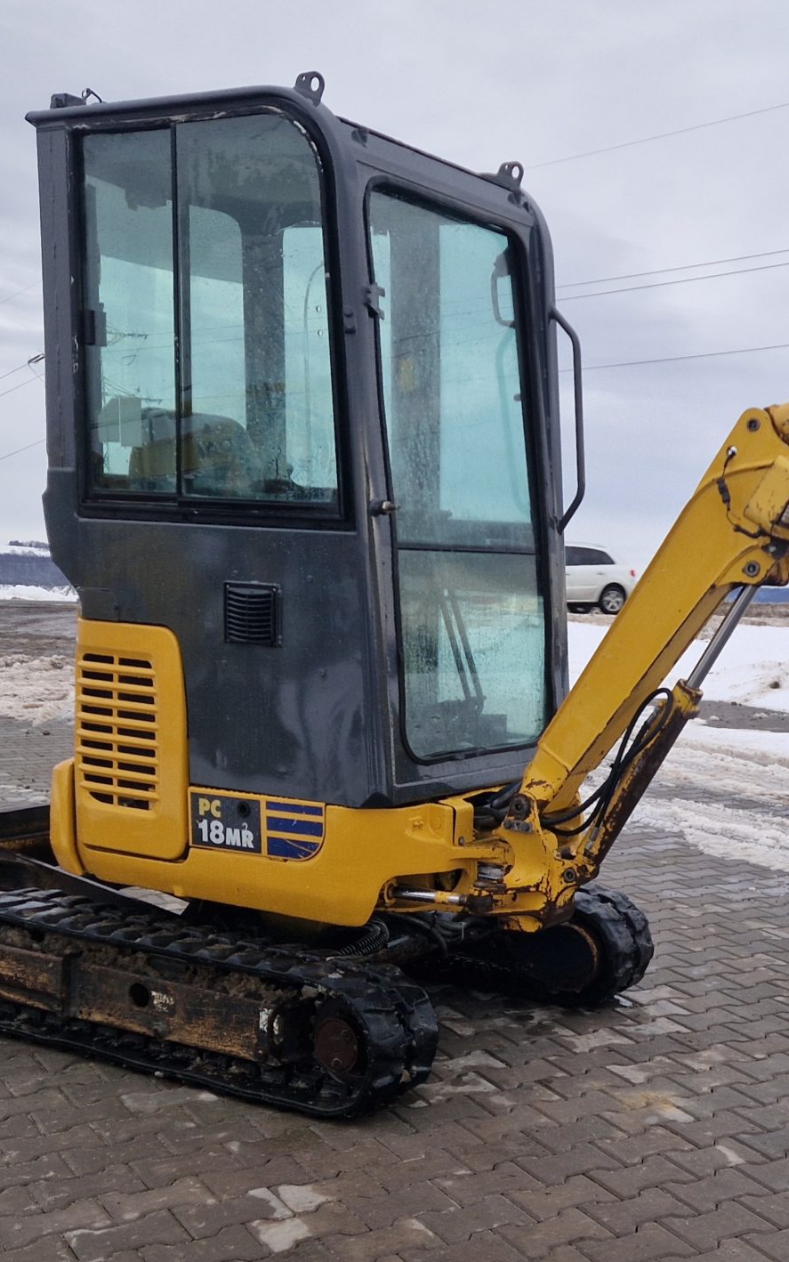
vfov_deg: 44.9
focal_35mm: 44
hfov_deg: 28.2
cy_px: 787
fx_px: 1513
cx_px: 704
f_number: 1.8
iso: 50
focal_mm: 5.4
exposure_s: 1/180
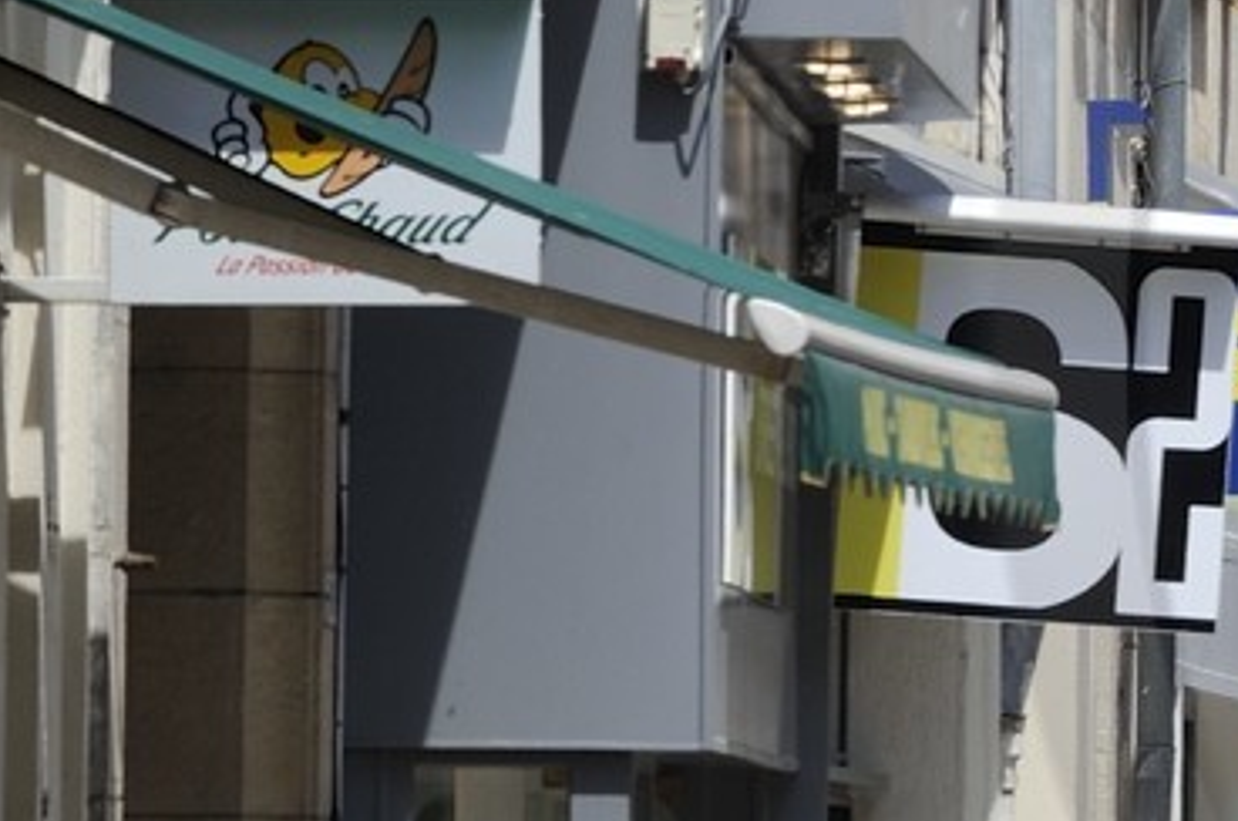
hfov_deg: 2.8
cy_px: 350
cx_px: 2362
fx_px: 25403
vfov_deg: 1.9
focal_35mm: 740
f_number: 10
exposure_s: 1/250
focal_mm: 170
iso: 200
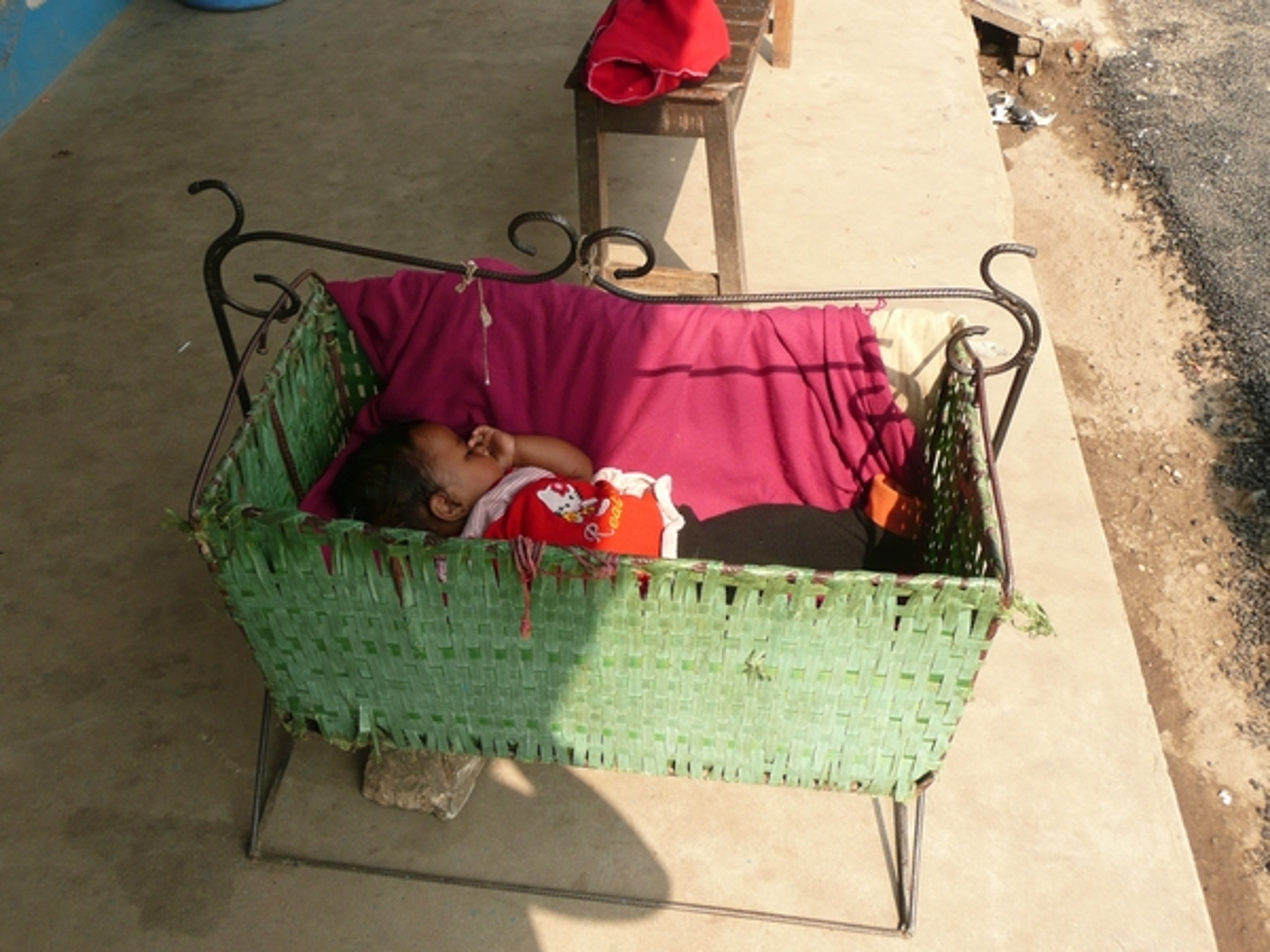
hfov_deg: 54.0
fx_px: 1247
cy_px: 476
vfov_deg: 41.8
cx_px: 635
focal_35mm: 34
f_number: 3.6
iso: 100
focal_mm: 5.5
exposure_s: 1/320
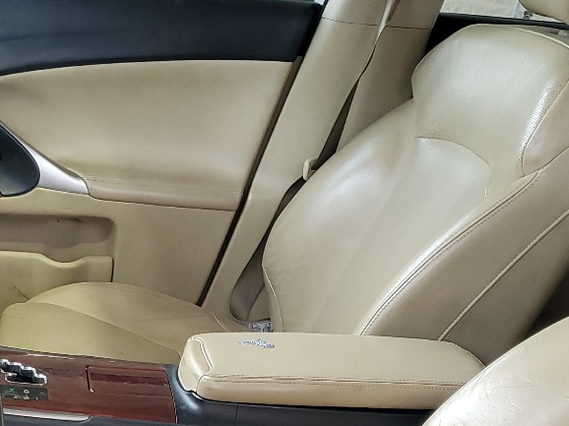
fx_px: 1183
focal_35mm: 72
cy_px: 439
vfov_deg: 19.7
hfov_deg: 26.9
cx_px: 185
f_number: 1.5
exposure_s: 1/120
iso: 76
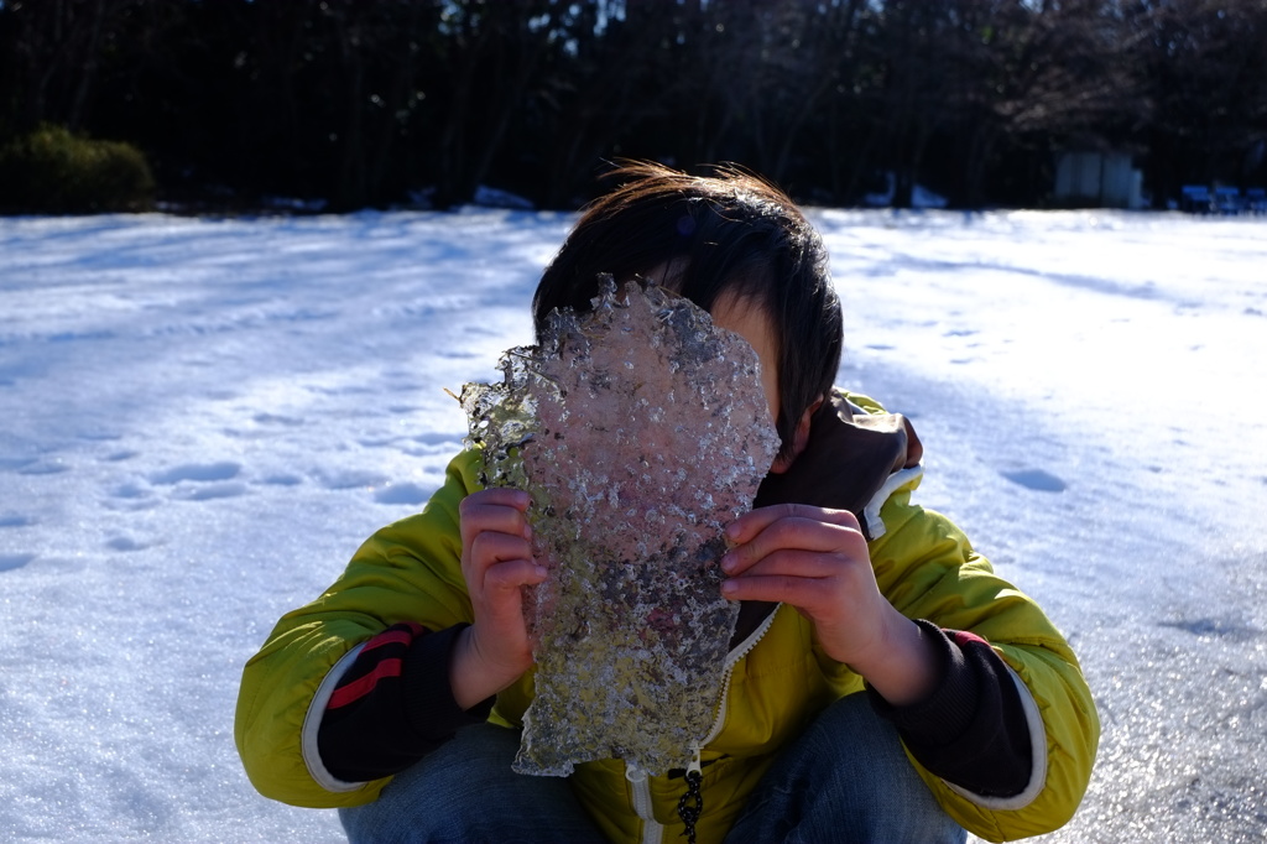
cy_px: 422
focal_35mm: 44
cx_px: 634
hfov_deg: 44.5
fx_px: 1548
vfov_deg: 30.5
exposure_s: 1/480
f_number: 6.4
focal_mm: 29.5
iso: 200
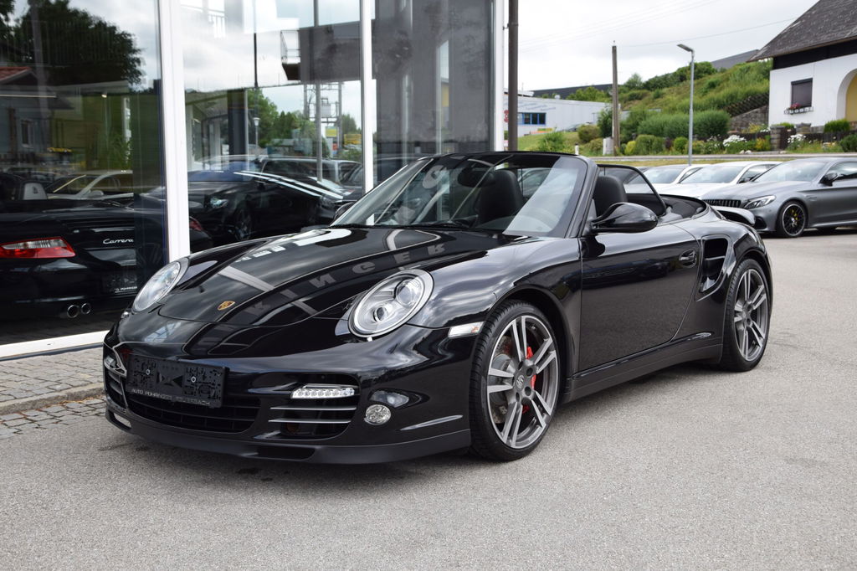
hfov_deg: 43.6
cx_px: 428
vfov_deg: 29.8
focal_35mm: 45
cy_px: 286
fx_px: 1071
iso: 280
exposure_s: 1/250
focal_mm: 30
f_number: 8
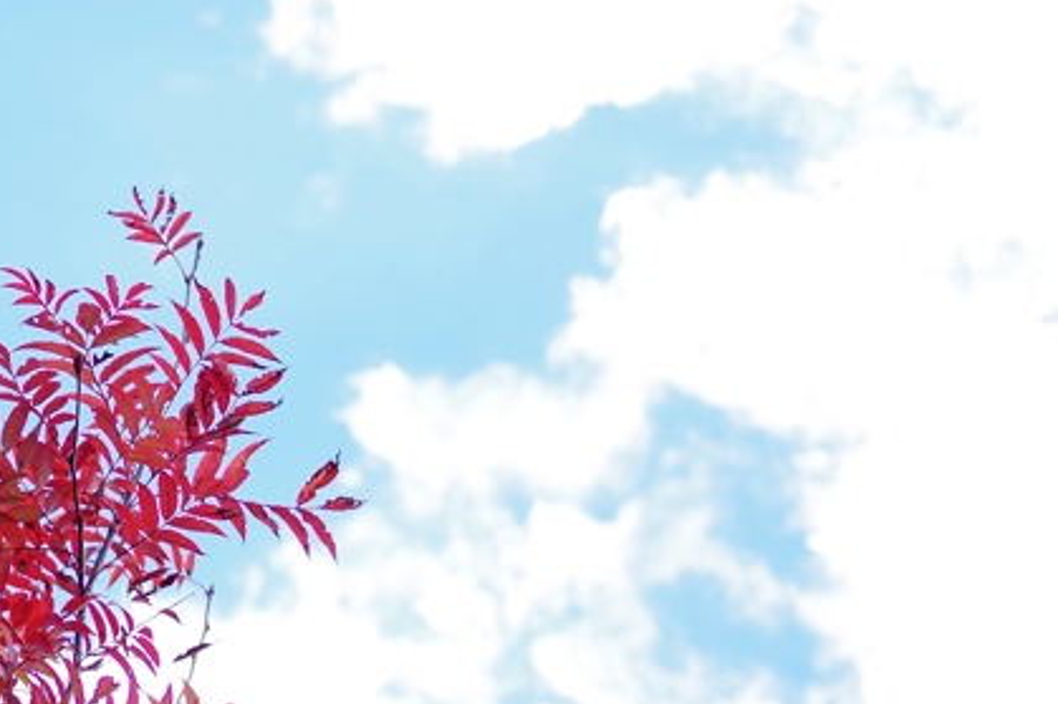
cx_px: -109
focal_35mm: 127
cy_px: 295
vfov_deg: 10.8
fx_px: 3731
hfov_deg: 15.7
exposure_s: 1/500
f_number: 2.8
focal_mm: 35
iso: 200
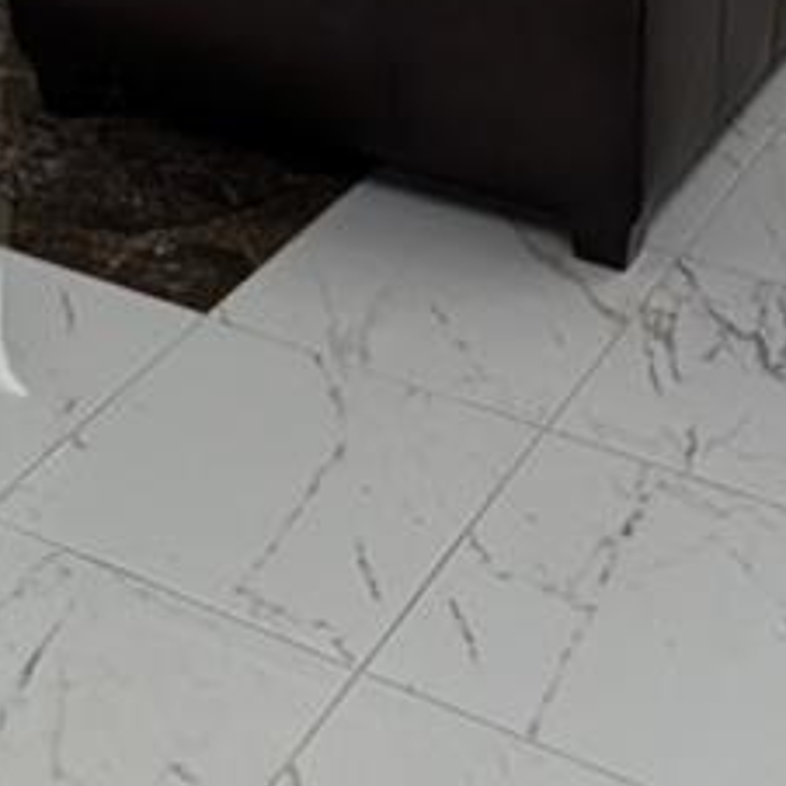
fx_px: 1927
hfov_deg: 22.9
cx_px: 254
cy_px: -689
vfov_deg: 17.8
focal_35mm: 75
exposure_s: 1/164
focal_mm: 2.02
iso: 46
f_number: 1.7
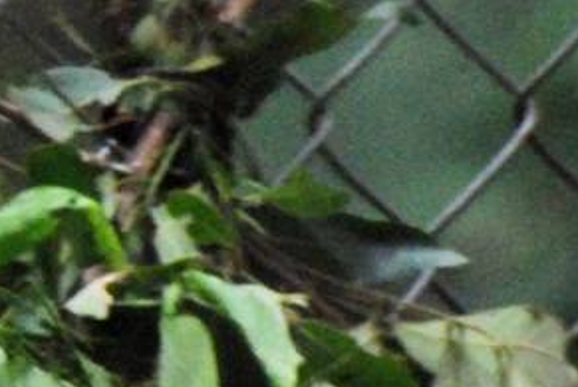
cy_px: -53
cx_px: -769
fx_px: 39781
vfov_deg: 0.6
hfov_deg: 0.8
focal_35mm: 2474
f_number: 5.6
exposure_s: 1/160
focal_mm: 300
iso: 1600
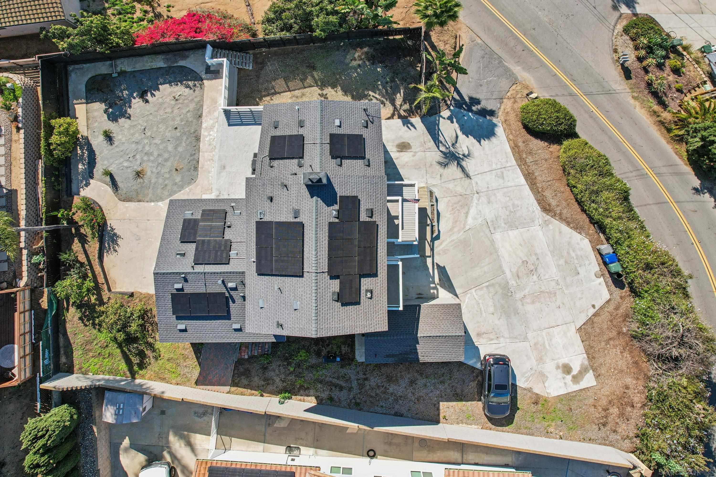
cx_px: 358
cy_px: 238
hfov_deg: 78.6
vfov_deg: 57.2
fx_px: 438
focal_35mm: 22
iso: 100
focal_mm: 8.4
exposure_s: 1/1000
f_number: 2.8
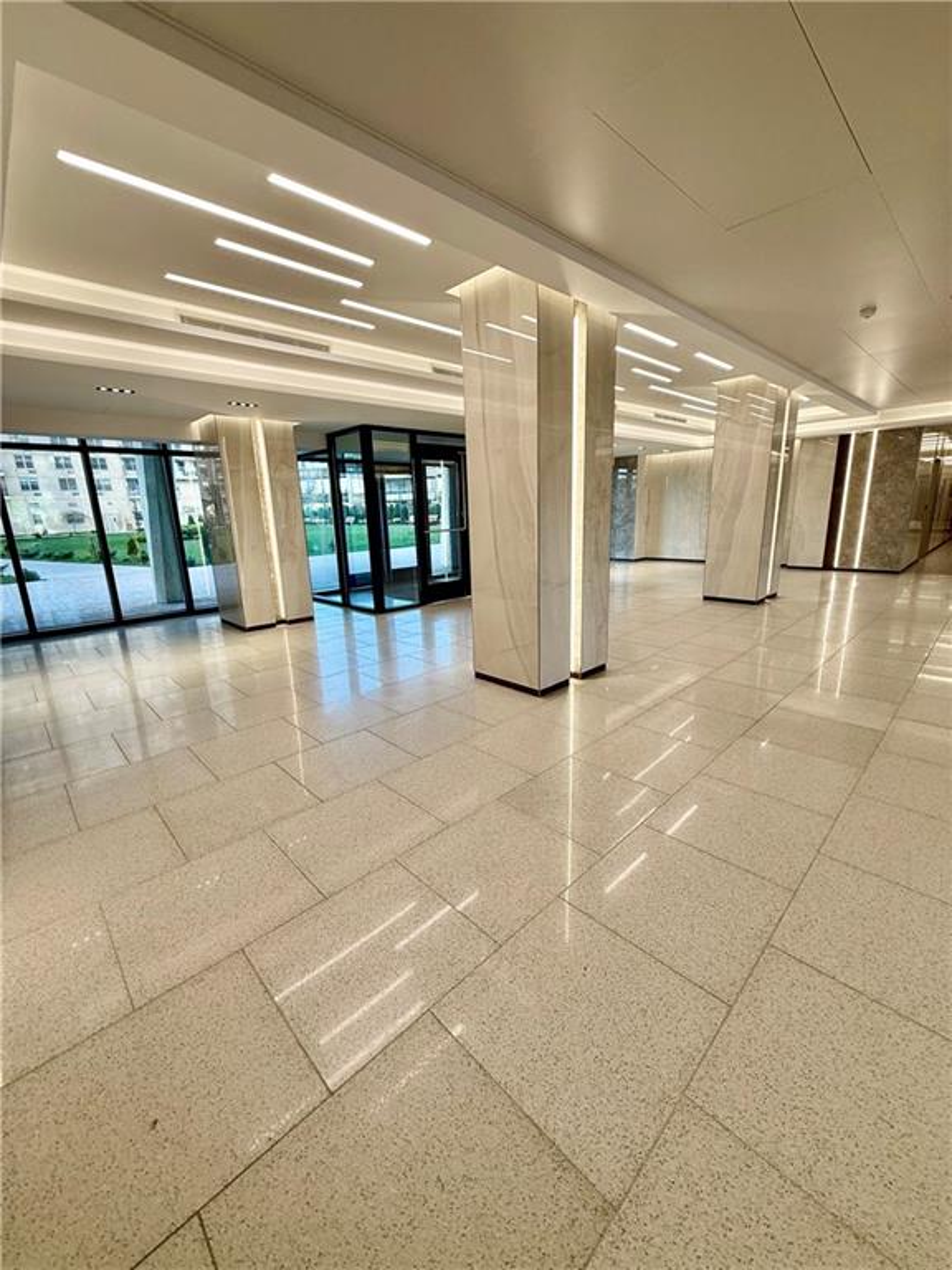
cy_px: 635
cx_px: 476
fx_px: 513
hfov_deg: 85.7
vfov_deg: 102.1
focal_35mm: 14
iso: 50
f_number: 2.2
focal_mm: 2.22
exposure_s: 1/128
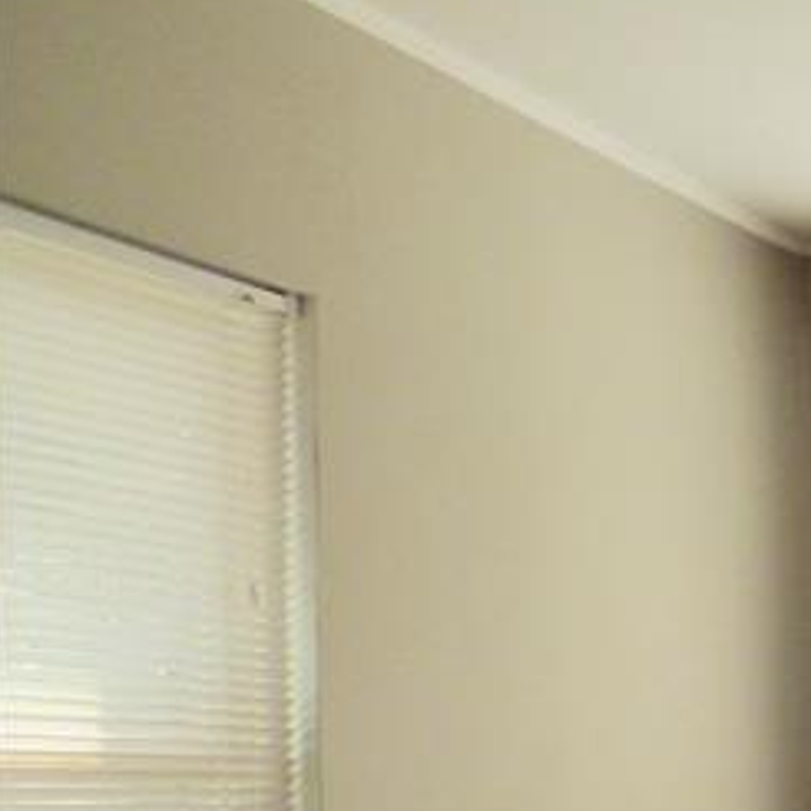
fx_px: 1961
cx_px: 1685
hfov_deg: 16.6
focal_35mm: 74
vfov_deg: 22.2
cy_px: 861
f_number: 2.8
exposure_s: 1/200
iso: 100
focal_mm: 3.58
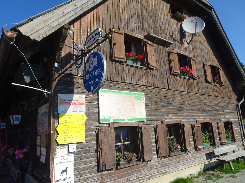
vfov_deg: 56.8
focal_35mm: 24
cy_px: 92
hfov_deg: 71.6
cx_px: 122
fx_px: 170
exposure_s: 1/1000
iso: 80
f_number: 3.5
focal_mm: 4.1
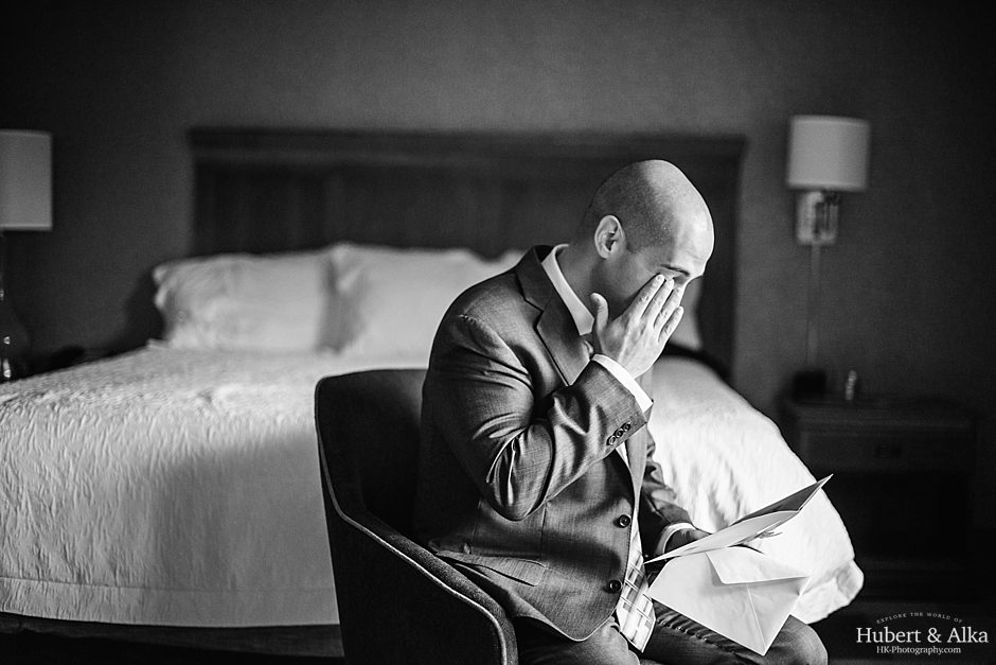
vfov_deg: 27.0
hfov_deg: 39.6
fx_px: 1383
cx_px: 498
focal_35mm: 50
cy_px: 332
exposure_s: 1/250
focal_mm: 50
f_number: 1.4
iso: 640
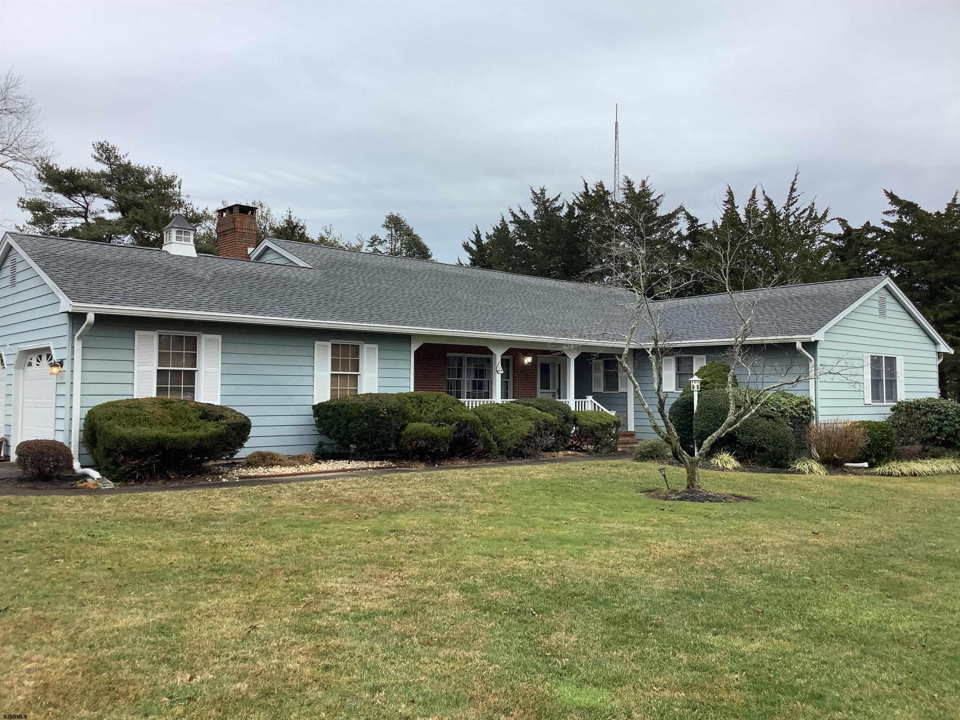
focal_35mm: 31
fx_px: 860
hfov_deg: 58.4
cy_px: 360
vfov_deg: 45.4
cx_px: 480
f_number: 2.4
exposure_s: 1/266
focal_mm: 3.3
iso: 25
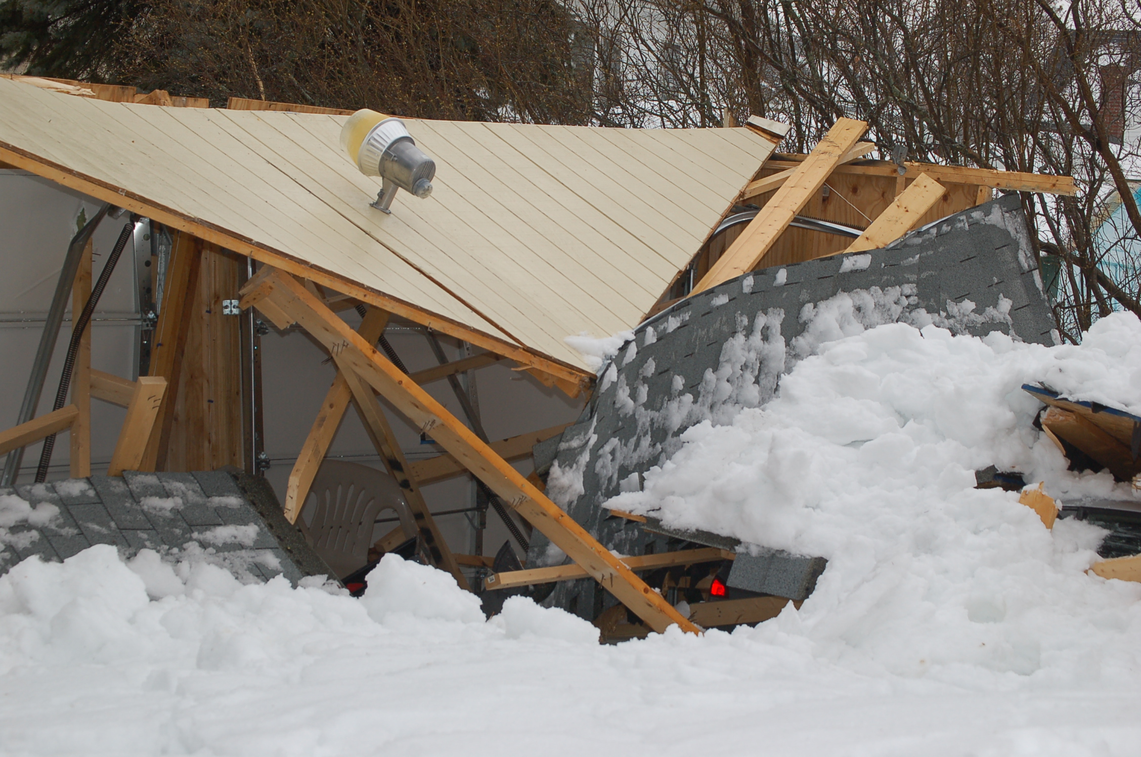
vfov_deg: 16.5
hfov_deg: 24.7
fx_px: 2610
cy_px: 378
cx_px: 570
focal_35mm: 82
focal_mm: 55
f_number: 8
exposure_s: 1/250
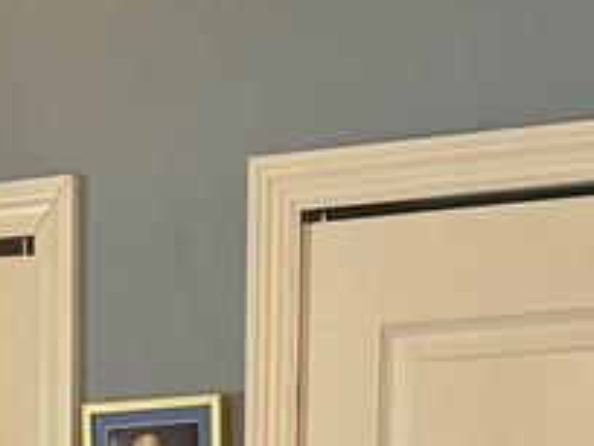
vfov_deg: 7.0
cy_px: 1411
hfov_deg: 10.4
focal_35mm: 188
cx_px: -35
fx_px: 3226
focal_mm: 6.76
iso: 200
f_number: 1.78
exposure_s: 1/120
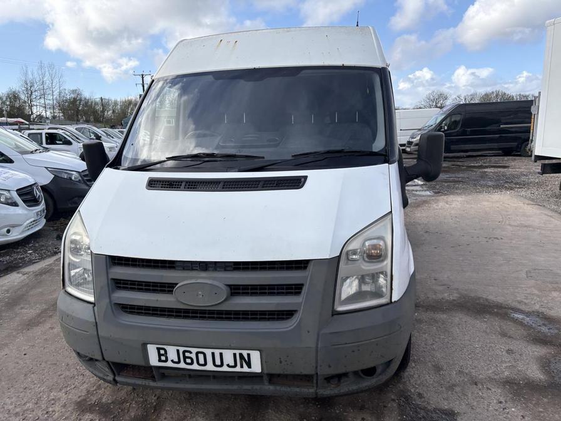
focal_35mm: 26
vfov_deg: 53.1
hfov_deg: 67.3
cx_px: 280
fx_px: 421
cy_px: 210
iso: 50
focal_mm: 5.96
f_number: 1.6
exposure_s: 1/1901
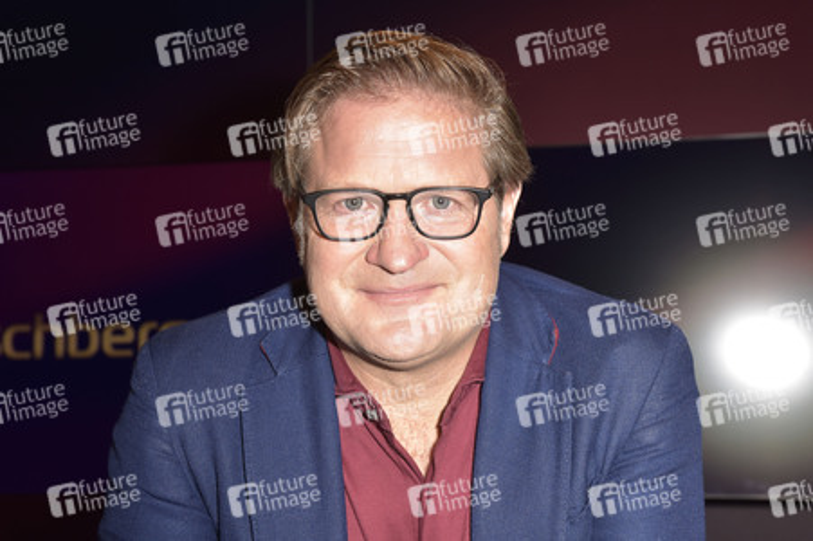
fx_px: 1128
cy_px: 270
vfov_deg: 27.0
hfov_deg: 39.6
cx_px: 406
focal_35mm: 50
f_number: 5.6
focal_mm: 50
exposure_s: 1/200
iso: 640
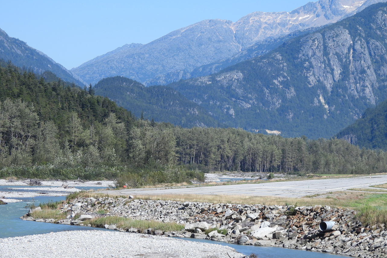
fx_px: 2075
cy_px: 115
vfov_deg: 7.1
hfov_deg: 10.7
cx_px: 193
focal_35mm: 193
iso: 100
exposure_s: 1/640
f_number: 4.5
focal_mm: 33
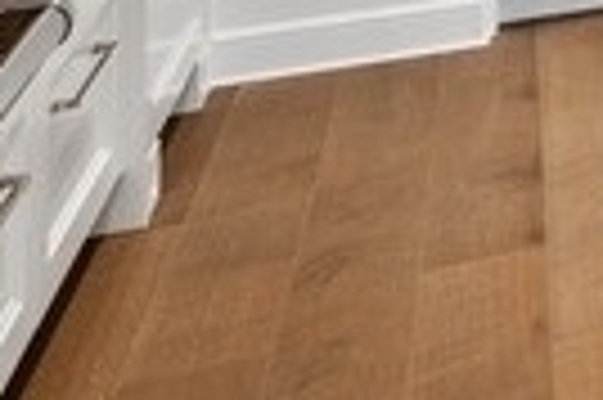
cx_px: 1534
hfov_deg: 13.7
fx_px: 1573
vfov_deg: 11.8
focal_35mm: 94
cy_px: -557
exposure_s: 1/4
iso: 400
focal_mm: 14
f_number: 8
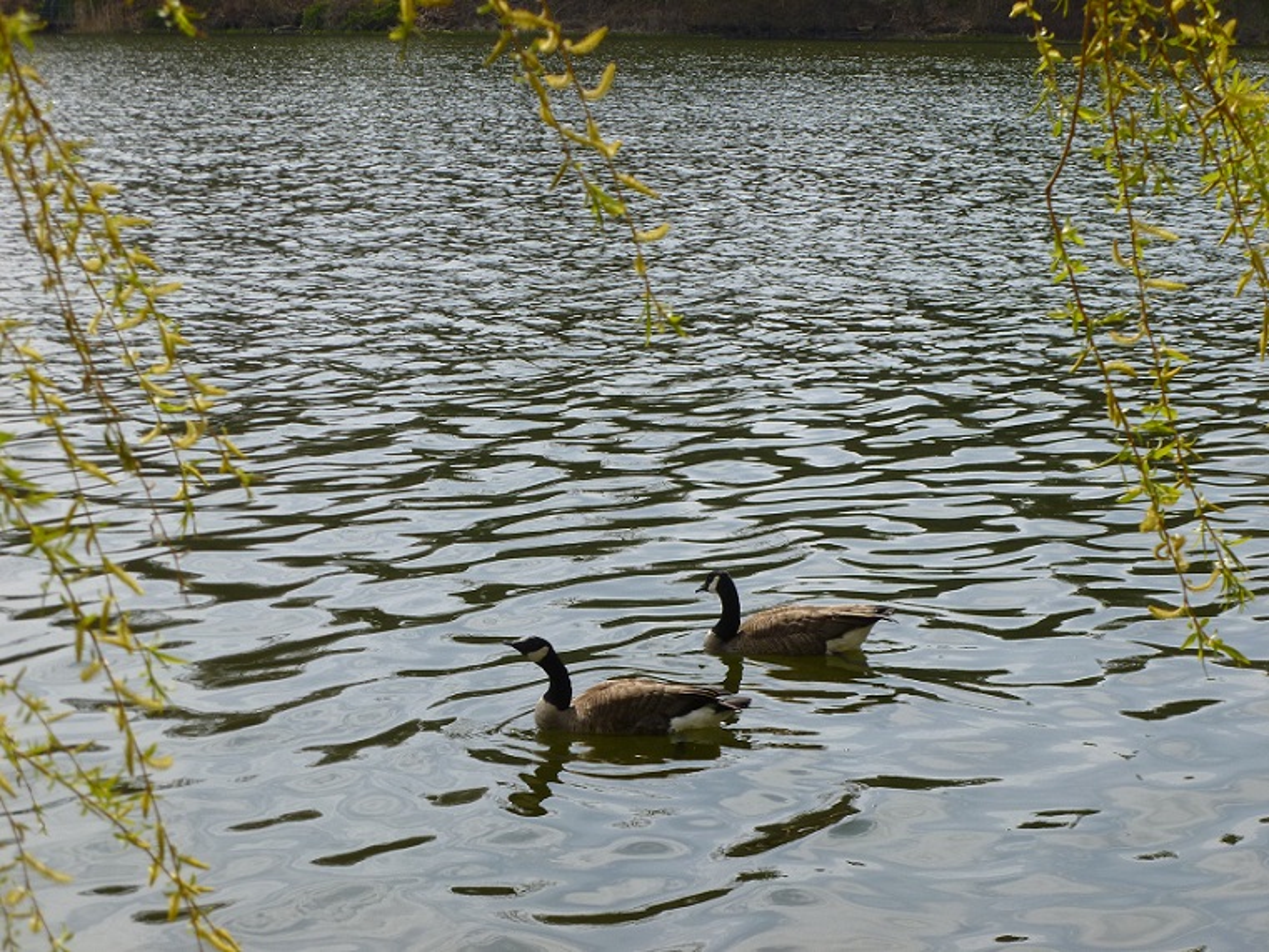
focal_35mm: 80
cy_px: 476
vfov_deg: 18.4
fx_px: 2933
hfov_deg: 24.4
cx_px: 634
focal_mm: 14.2
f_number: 4.5
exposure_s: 1/800
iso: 100
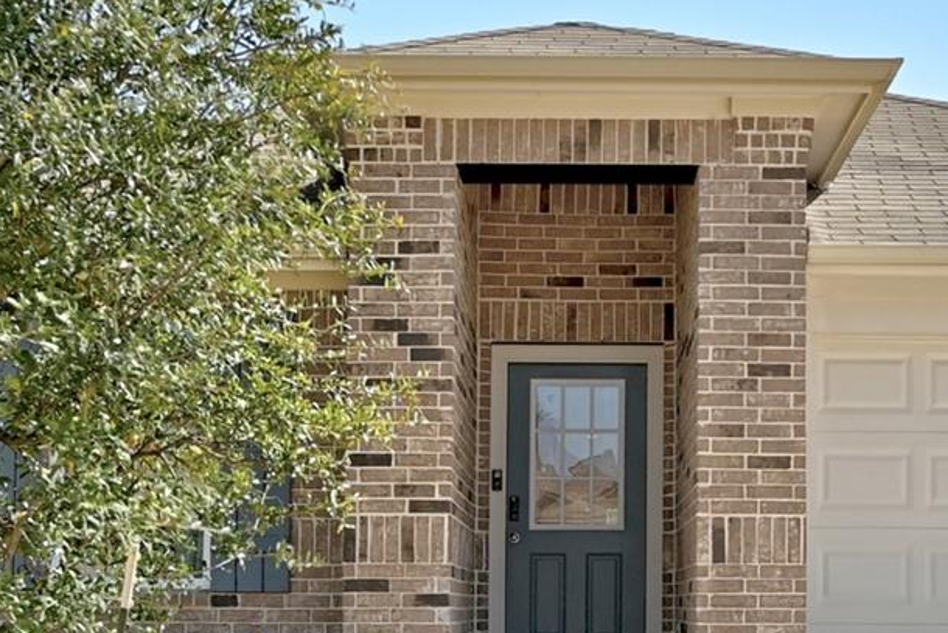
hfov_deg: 41.6
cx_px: 591
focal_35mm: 47
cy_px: 484
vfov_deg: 28.2
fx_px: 1238
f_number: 10
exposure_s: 1/400
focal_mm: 14
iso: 400
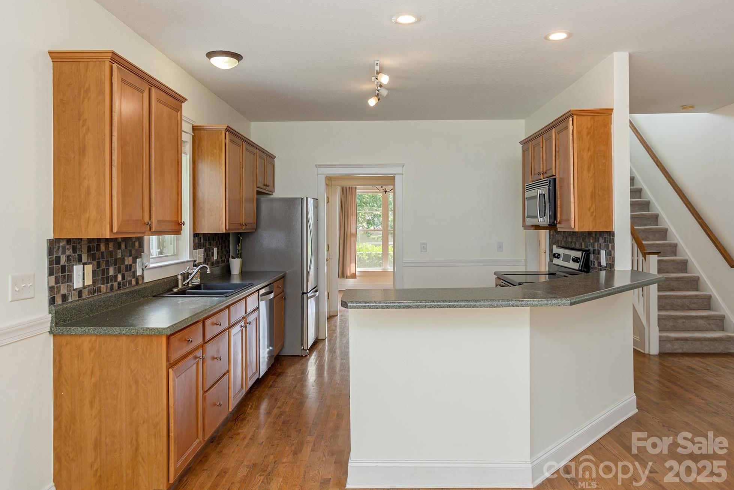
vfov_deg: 55.1
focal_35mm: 23
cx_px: 372
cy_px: 247
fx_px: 469
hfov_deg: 76.1
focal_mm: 22
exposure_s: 1/60
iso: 320
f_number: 7.1
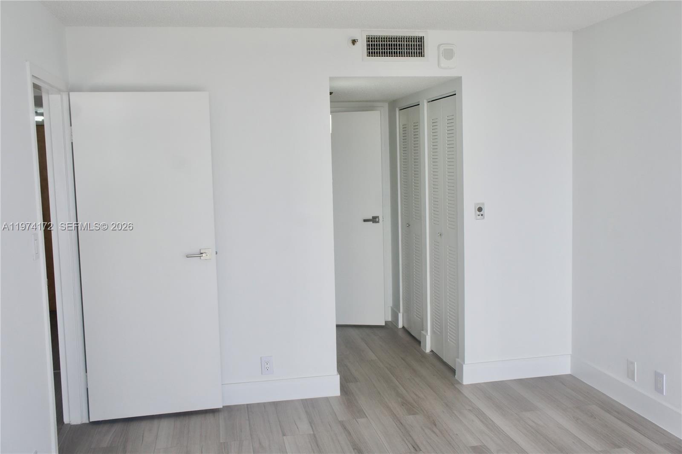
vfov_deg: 38.3
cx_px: 341
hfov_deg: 55.1
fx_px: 653
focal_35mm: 34
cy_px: 227
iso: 200
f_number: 6.3
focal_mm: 23
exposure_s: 1/100
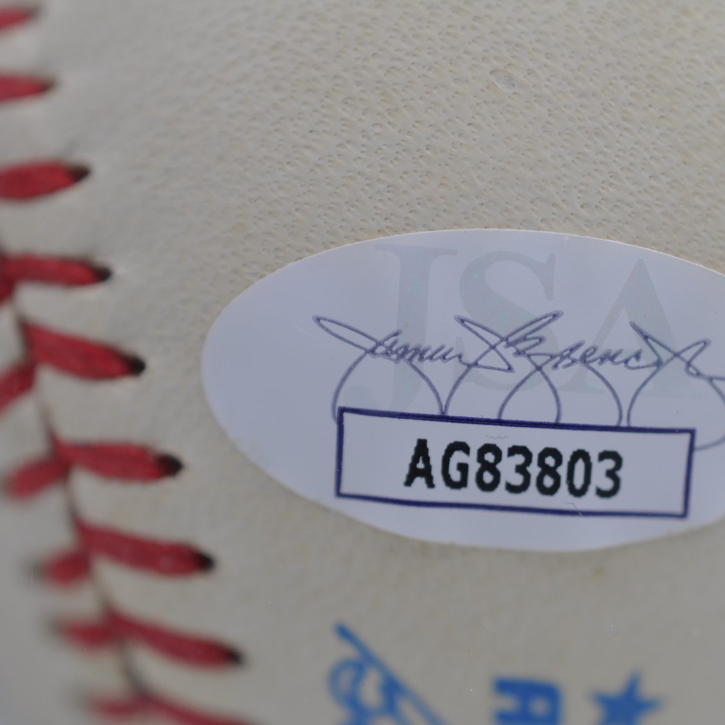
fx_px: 1825
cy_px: 363
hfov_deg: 22.3
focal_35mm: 77
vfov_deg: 22.5
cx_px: 512
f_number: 4
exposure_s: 1/60
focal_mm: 40
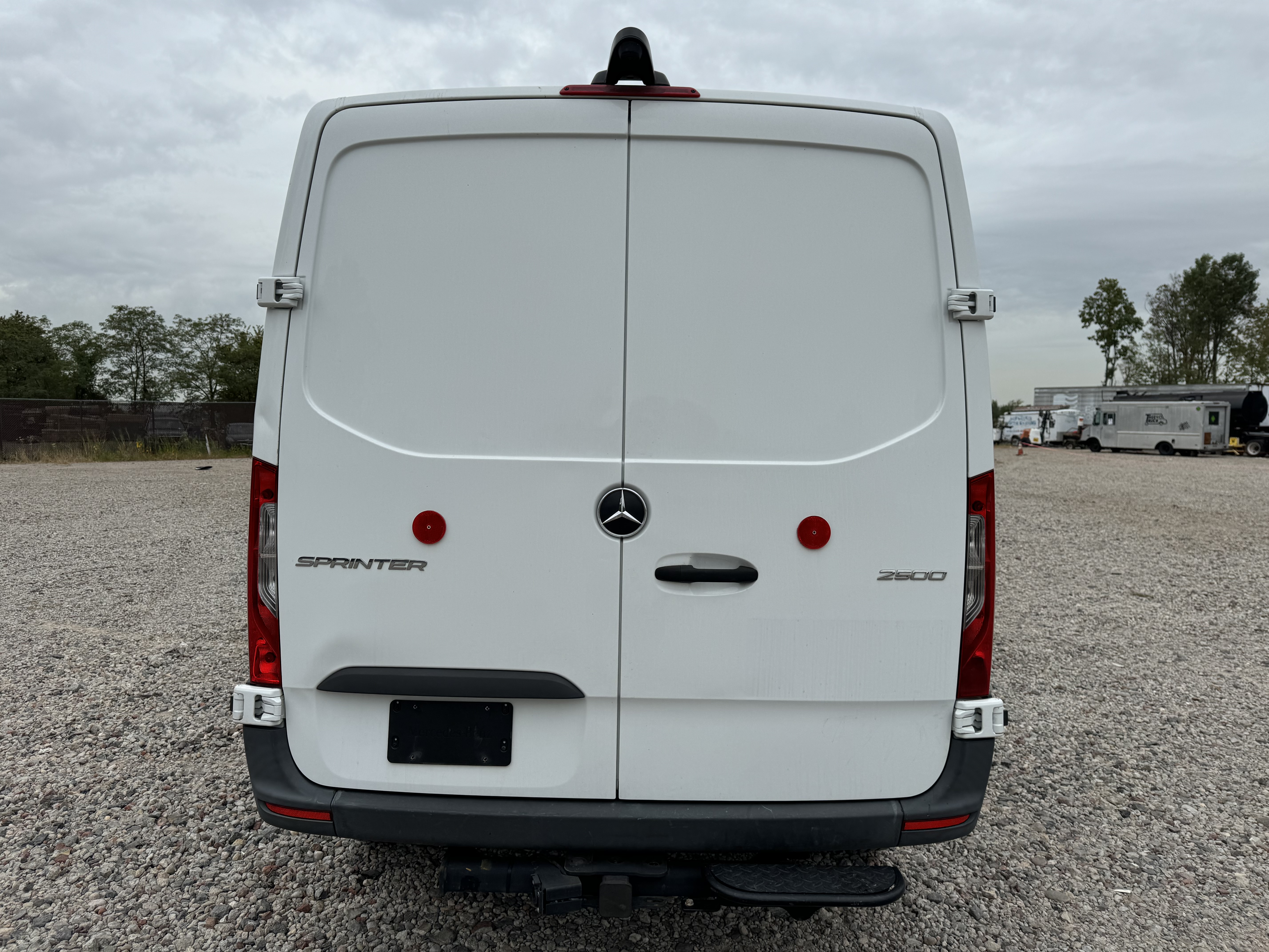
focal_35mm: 24
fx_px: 880
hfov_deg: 71.6
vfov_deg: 56.8
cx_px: 634
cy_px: 476
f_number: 1.78
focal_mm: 6.76
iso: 80
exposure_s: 1/4608
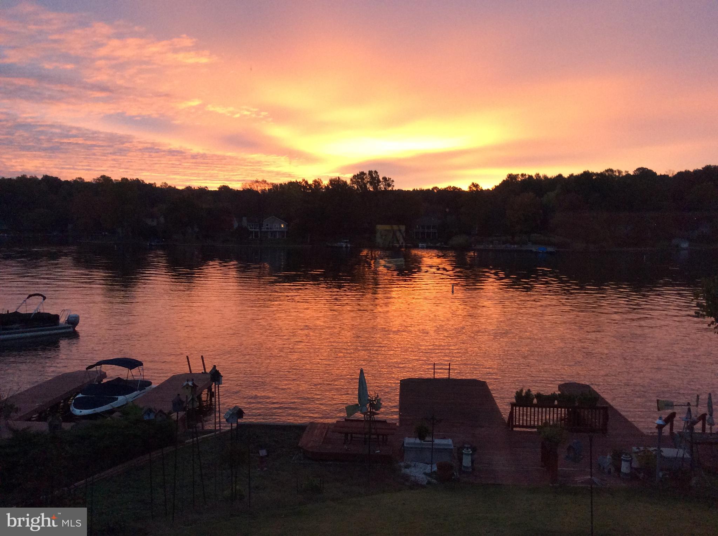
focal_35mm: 32
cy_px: 268
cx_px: 359
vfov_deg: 44.0
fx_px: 663
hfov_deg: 56.9
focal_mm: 3.3
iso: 160
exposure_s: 1/24
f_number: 2.4
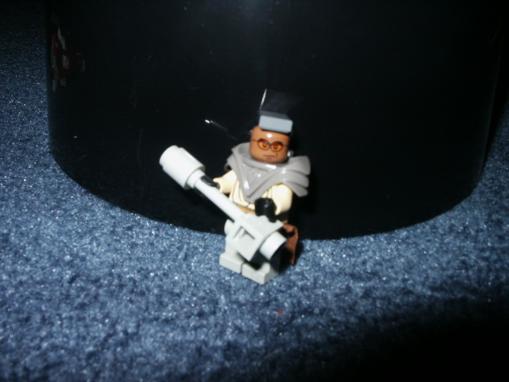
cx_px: 254
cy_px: 191
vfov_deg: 40.7
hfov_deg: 52.6
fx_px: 515
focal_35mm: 35
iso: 200
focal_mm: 7.19
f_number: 6.7
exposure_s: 1/45
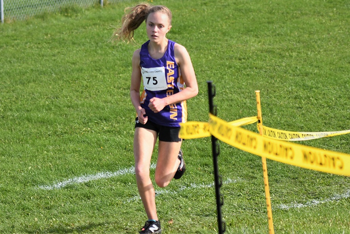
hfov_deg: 17.9
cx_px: 174
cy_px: 121
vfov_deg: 12.0
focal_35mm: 114
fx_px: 1109
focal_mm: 70
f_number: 2.8
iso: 100
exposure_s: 1/1000
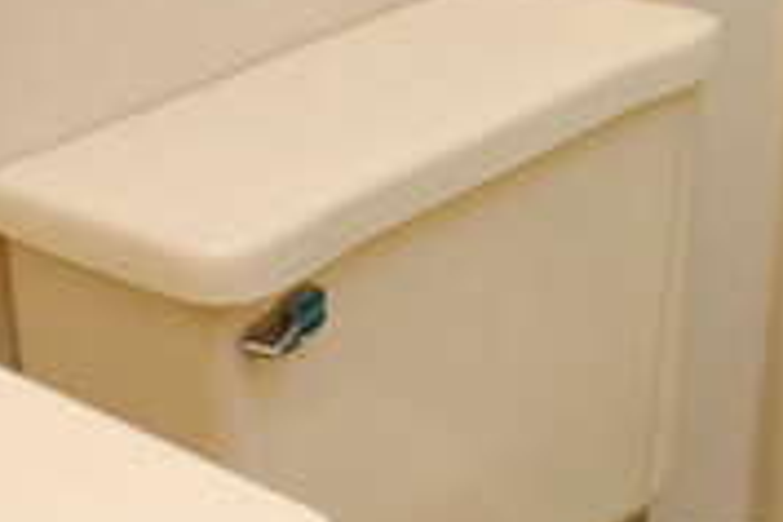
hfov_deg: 17.4
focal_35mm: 117
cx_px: 546
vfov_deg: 11.7
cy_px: 221
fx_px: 2545
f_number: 3.5
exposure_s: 1/30
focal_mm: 18
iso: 400
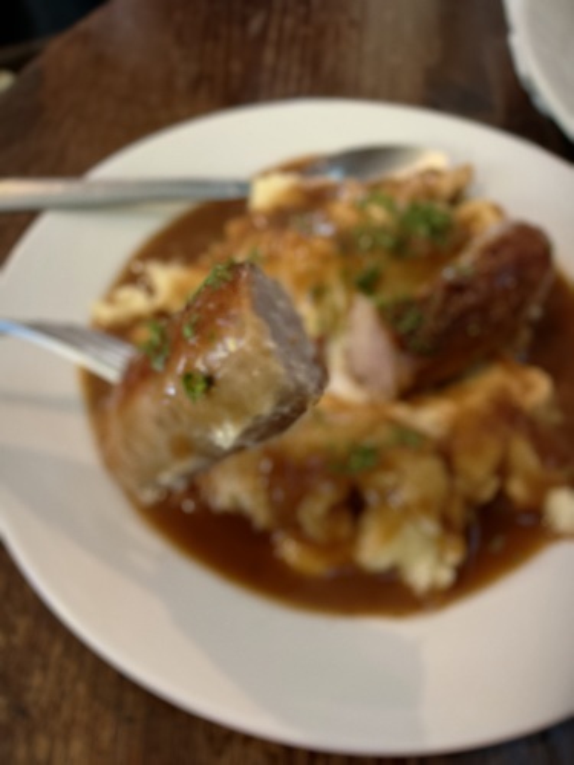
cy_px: 382
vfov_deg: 67.3
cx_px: 287
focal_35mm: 26
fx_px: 575
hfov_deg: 53.1
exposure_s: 1/25
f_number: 1.6
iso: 500
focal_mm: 5.1
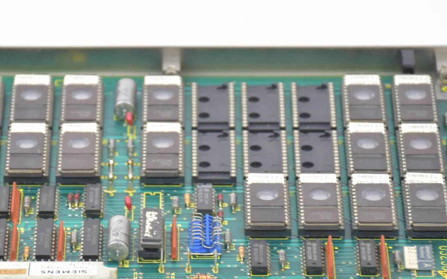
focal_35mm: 287
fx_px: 3496
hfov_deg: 7.3
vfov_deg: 4.6
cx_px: 167
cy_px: 154
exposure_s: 1/160
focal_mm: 100
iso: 1600
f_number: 5.6
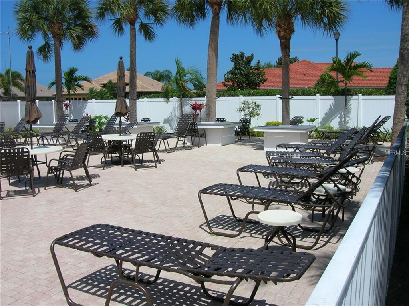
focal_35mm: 34
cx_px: 204
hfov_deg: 54.0
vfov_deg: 41.7
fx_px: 401
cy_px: 153
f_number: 4.9
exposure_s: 1/796
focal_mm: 5.7
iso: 50
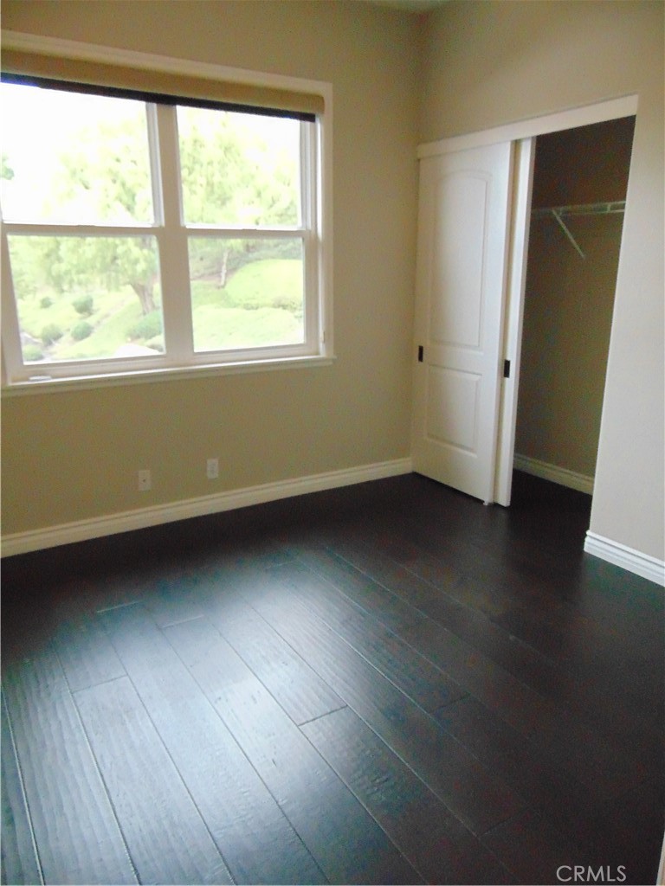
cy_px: 443
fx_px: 640
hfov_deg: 54.9
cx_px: 332
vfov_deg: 69.4
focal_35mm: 25
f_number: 3
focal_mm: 4.5
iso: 800
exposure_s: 1/60
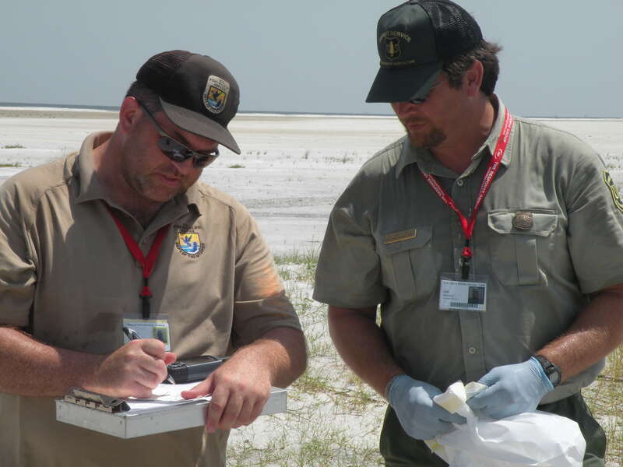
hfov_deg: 17.9
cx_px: 312
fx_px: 1980
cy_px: 234
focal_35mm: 110
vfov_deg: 13.5
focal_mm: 19.4
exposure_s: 1/274
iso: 64
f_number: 8
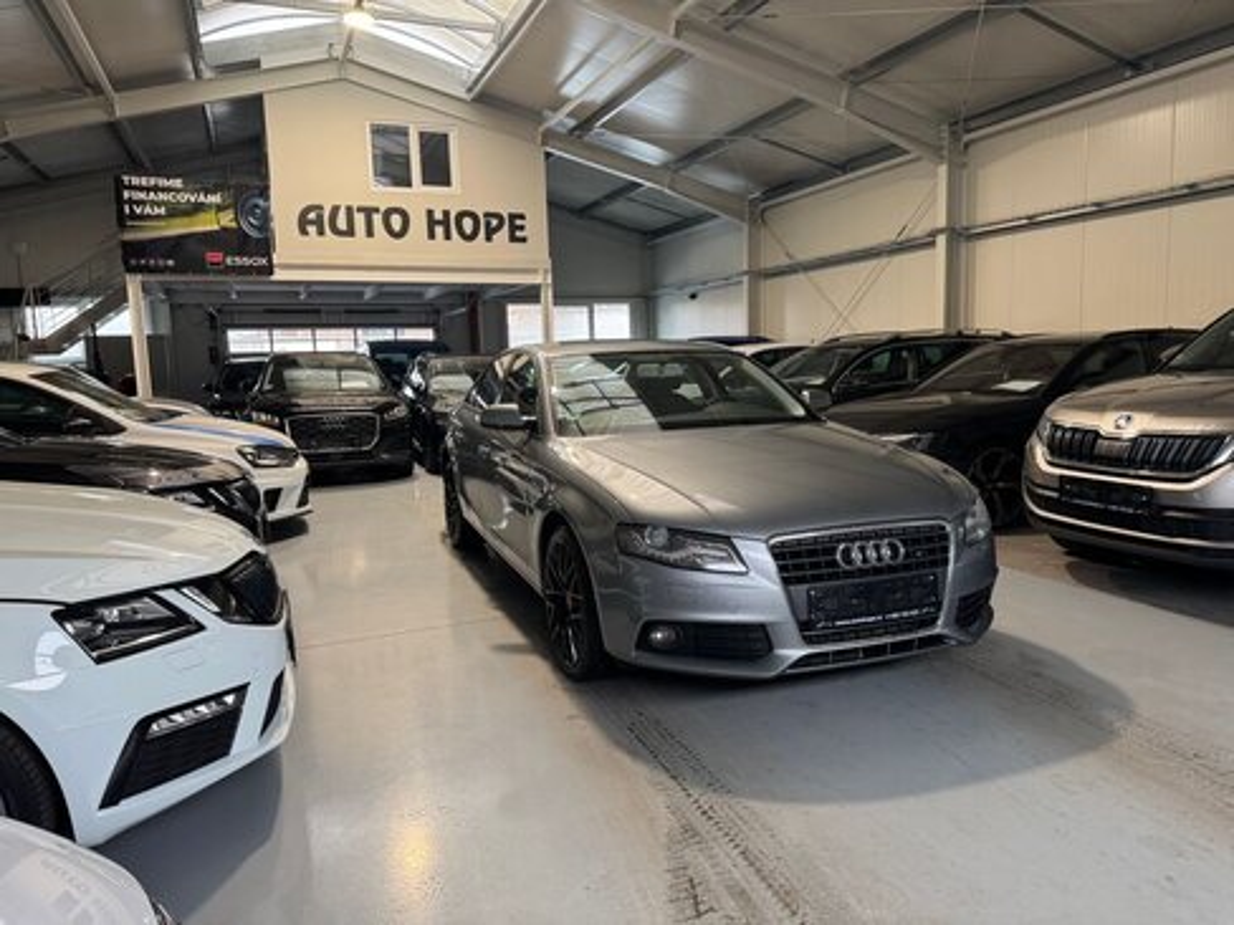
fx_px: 856
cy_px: 462
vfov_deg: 56.8
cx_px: 617
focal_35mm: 24
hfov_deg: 71.6
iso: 200
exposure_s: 1/108
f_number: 1.78
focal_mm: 6.76
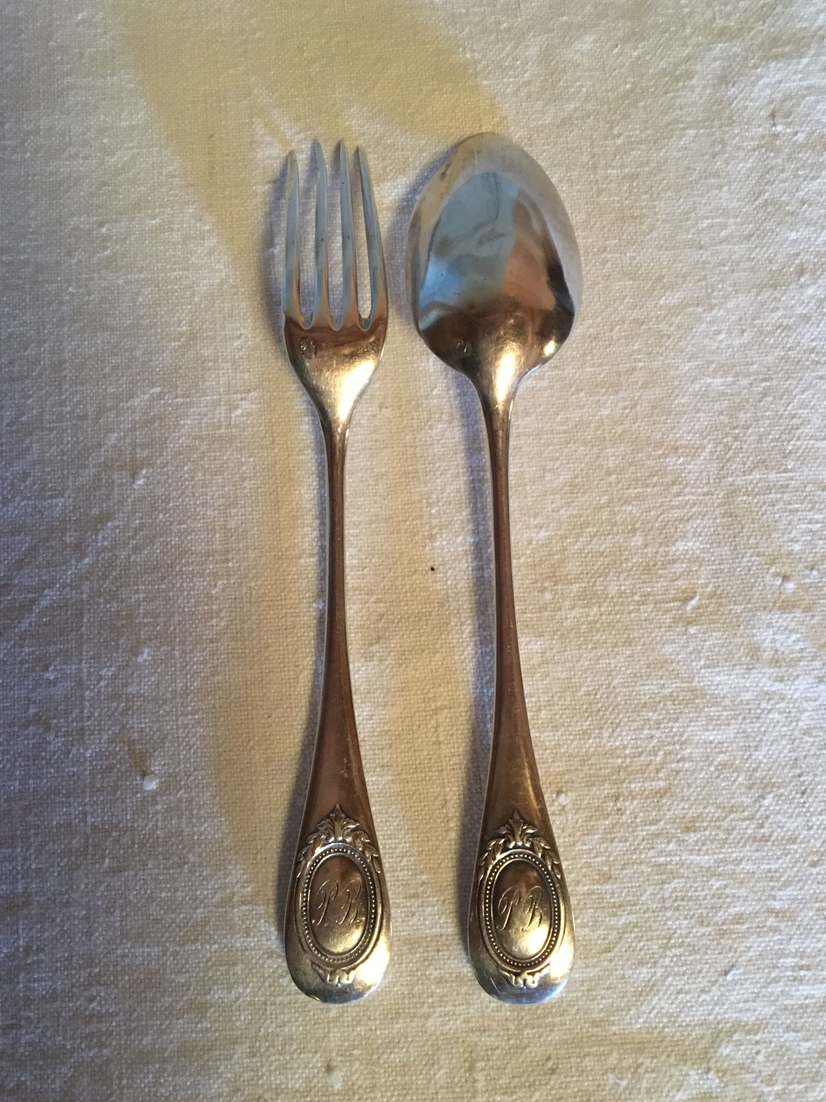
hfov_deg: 46.8
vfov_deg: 60.0
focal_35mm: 30
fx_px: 955
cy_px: 550
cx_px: 416
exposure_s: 1/17
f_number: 2.2
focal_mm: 4.15
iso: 250
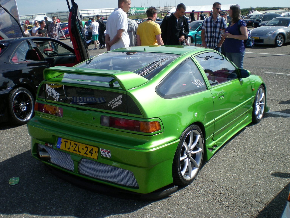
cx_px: 145
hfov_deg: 49.0
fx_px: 318
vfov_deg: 37.7
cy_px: 109
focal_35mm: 38
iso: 50
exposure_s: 1/340
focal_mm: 6.3
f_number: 4.6
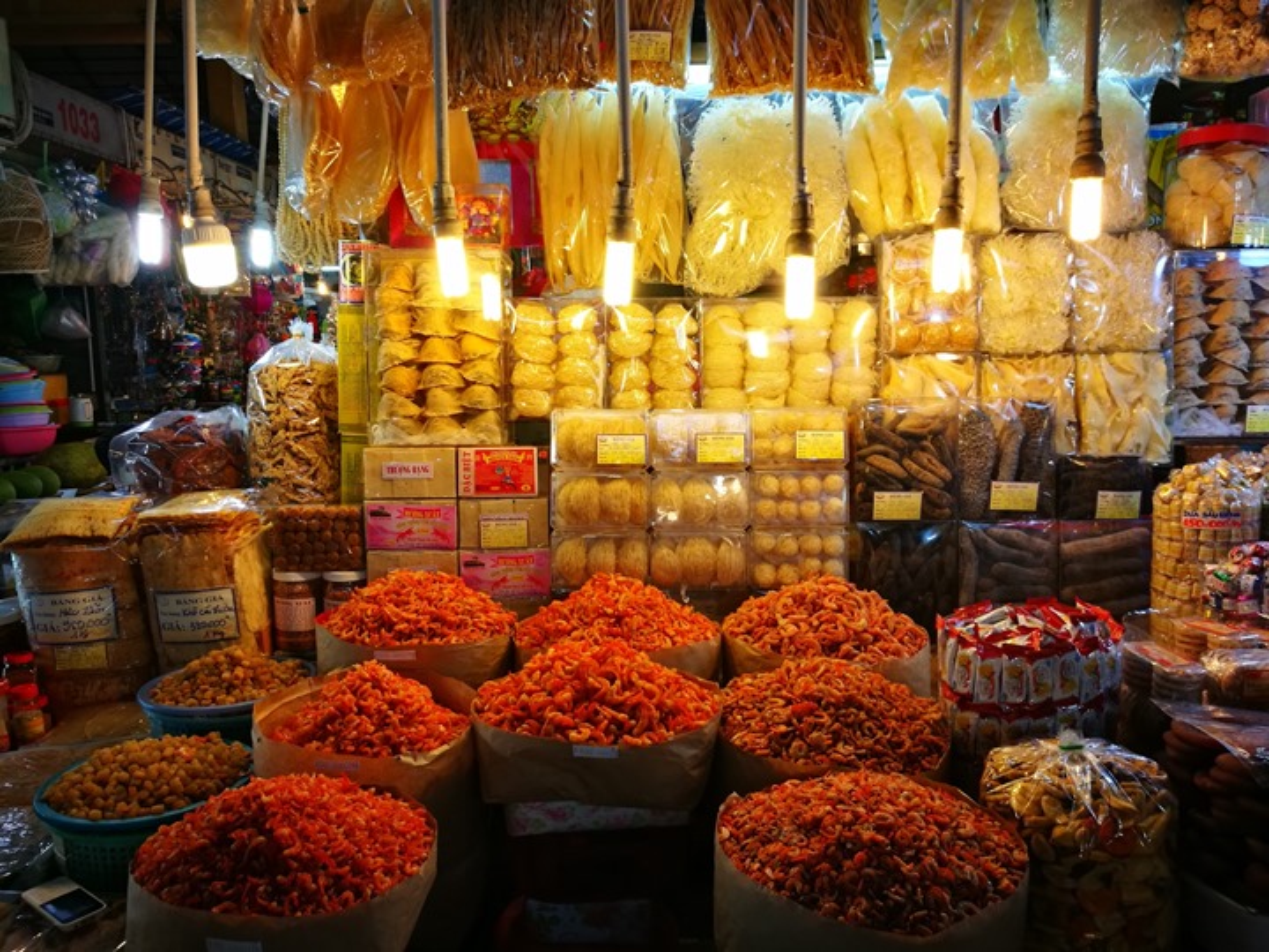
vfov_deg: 51.4
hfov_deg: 65.3
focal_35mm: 27
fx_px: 990
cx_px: 634
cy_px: 476
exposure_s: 1/50
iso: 125
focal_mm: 4.5
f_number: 2.2
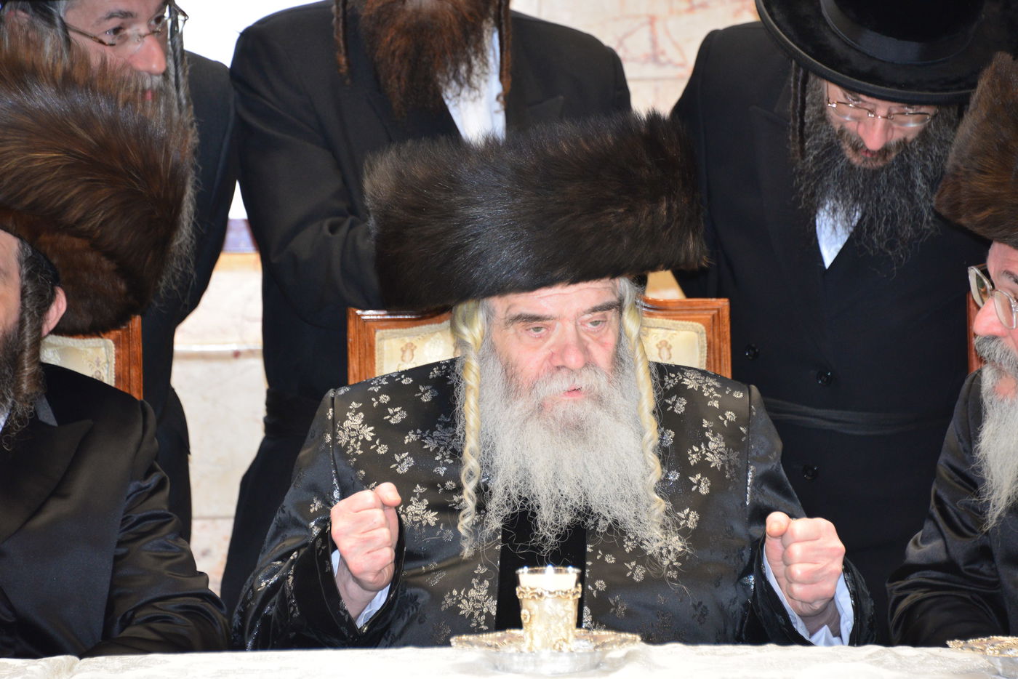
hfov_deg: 10.3
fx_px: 5656
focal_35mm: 200
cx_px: 509
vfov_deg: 6.9
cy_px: 340
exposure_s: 1/100
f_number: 5.6
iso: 2000
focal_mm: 200
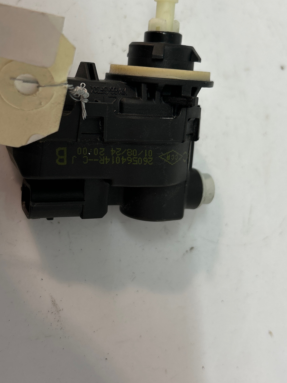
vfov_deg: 42.5
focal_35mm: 44
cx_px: 146
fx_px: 486
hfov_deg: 32.9
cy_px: 136
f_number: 1.5
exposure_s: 1/100
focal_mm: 5.7
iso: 64
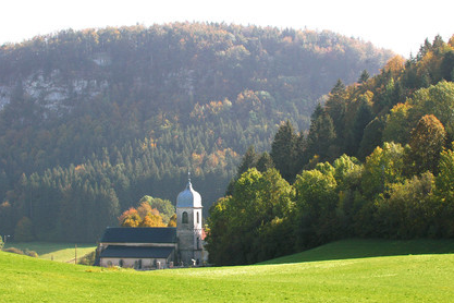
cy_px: 152
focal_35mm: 114
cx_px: 226
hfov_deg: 18.0
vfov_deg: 12.1
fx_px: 1431
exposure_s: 1/200
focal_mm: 75
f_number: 8
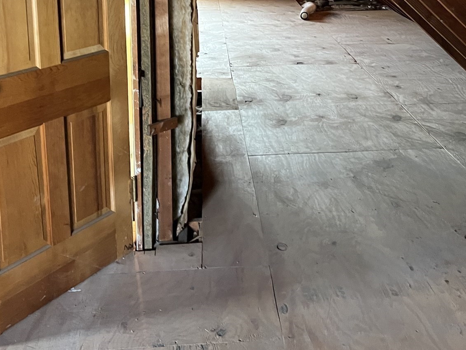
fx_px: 633
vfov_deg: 29.7
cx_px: 257
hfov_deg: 40.4
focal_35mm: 47
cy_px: 40
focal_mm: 5.1
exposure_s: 1/40
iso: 640
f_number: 1.6
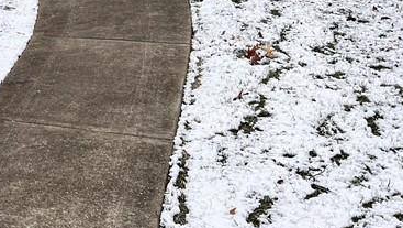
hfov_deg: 23.5
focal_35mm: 79
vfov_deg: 13.7
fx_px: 845
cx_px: -132
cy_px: -180
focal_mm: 5.7
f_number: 1.5
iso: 50
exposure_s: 1/909
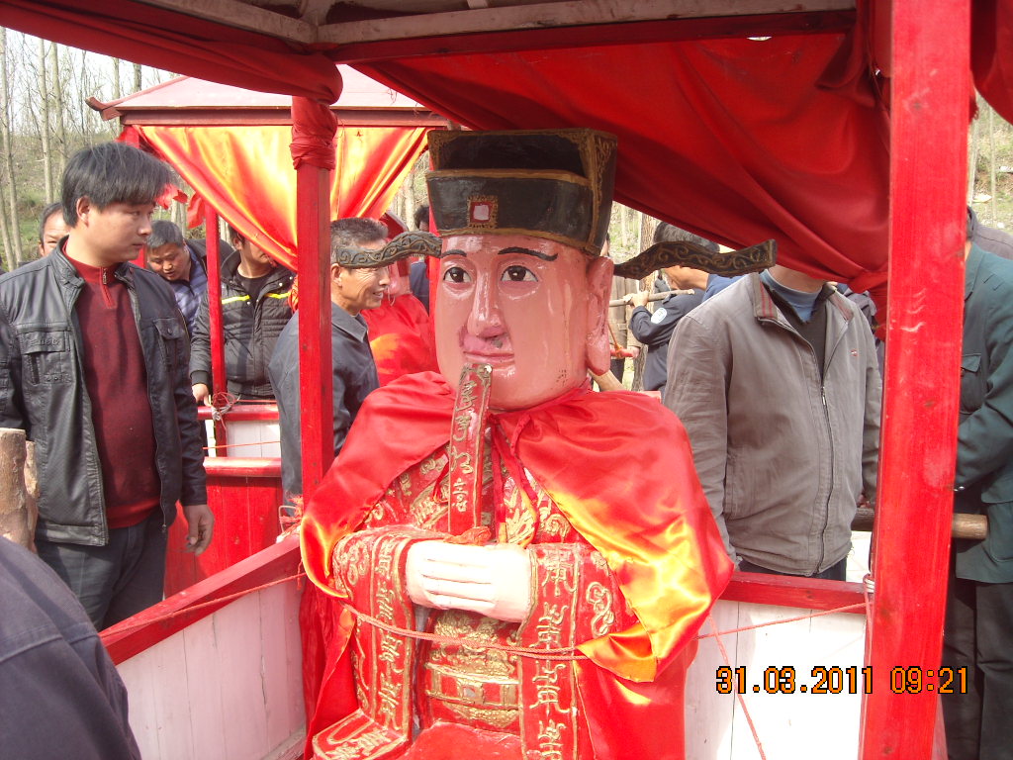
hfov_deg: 52.6
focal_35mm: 35
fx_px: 1024
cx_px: 506
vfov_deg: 40.7
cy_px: 380
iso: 64
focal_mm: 5.7
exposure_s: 1/184
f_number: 2.8
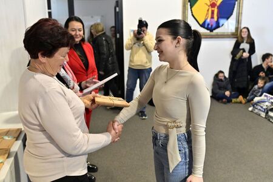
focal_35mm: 35
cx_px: 136
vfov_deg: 37.9
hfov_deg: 54.4
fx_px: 265
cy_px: 91
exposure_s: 1/160
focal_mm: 35
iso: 5000
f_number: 3.5
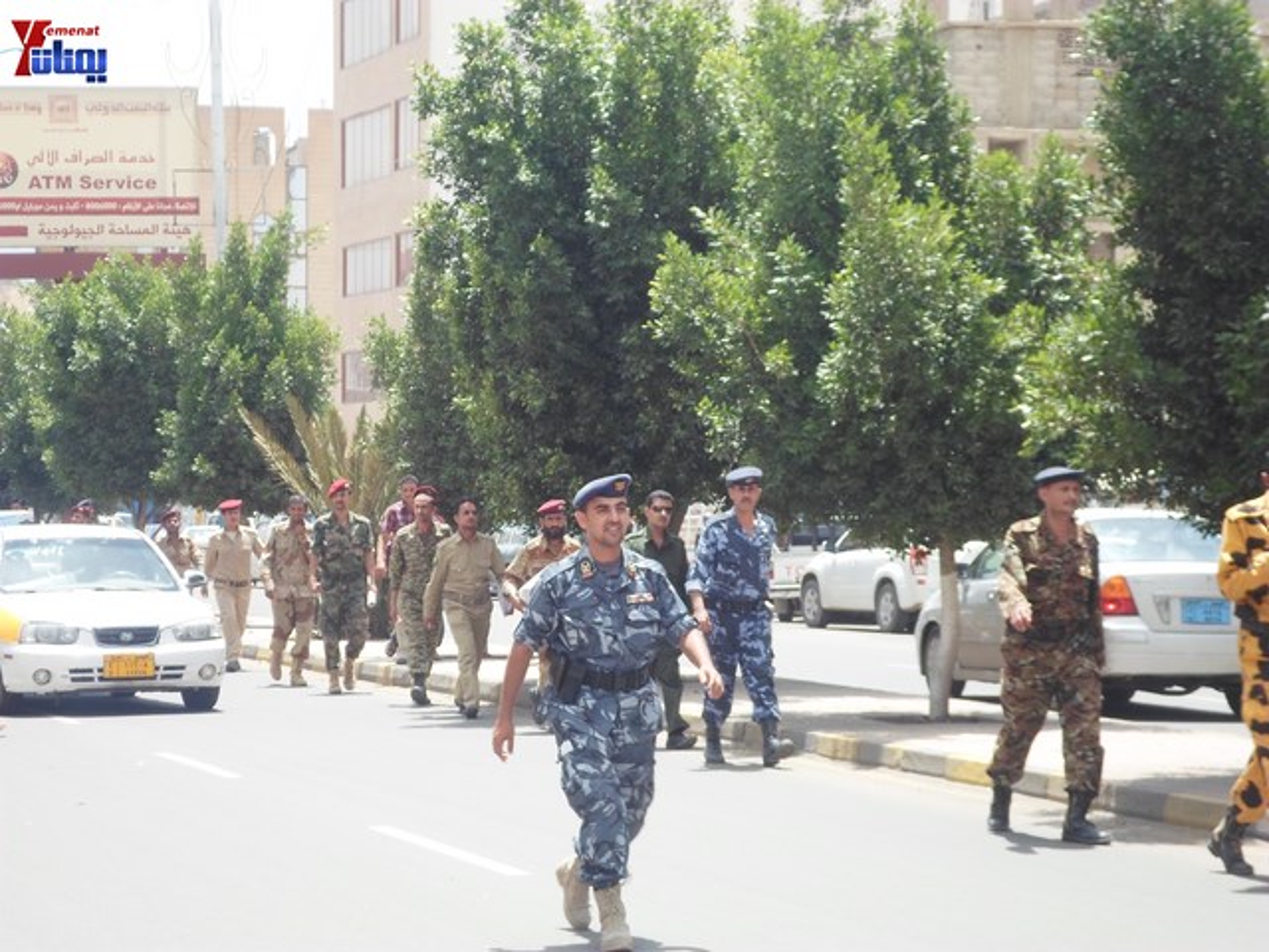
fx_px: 4033
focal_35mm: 110
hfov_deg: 17.9
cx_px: 634
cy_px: 476
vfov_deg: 13.5
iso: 80
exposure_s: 1/180
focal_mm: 19.8
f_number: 5.7
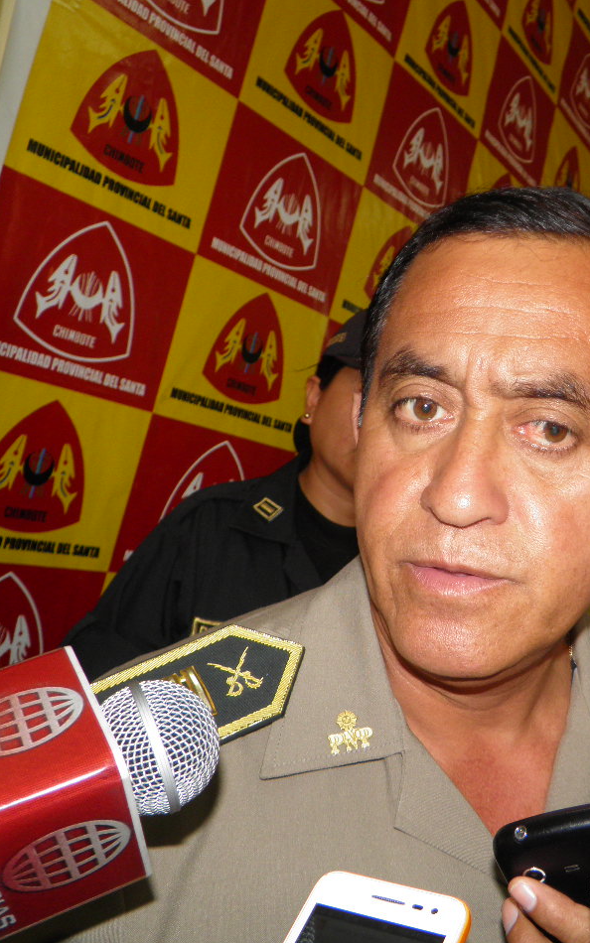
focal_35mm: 40
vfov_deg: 49.3
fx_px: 1029
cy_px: 468
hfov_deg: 31.5
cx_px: 434
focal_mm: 4.9
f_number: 2.8
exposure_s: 1/30
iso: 100
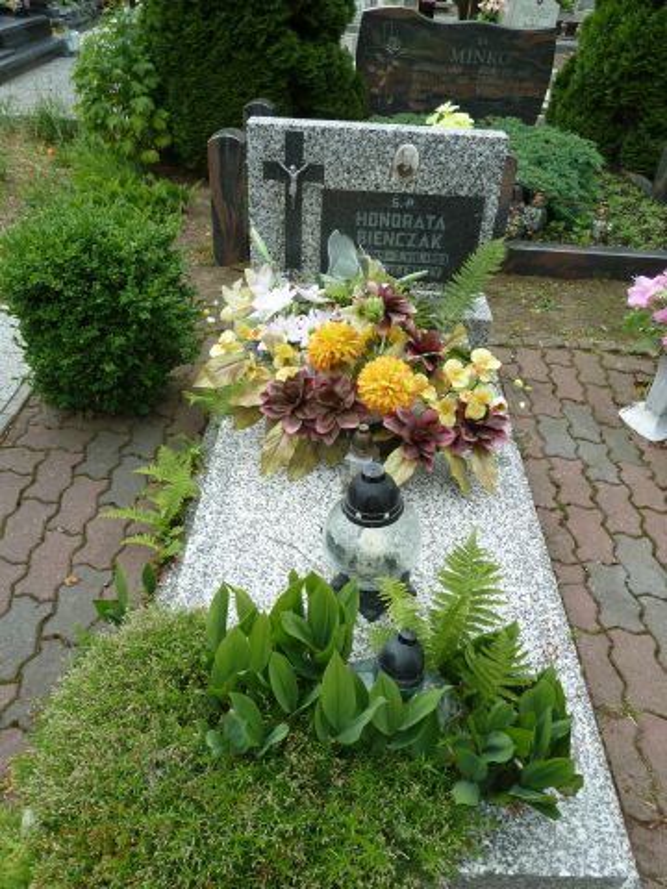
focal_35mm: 25
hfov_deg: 54.9
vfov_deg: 69.4
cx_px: 334
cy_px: 444
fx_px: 642
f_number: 4
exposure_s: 1/160
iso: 80
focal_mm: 4.1
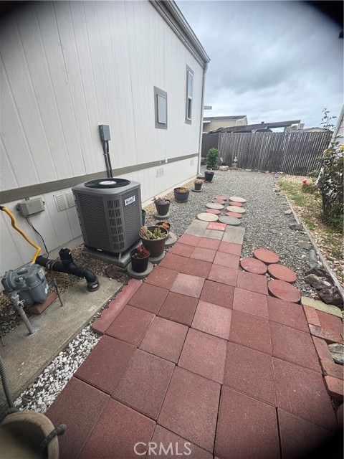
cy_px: 230
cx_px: 172
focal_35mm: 14
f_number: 2.2
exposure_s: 1/373
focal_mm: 2.22
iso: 40
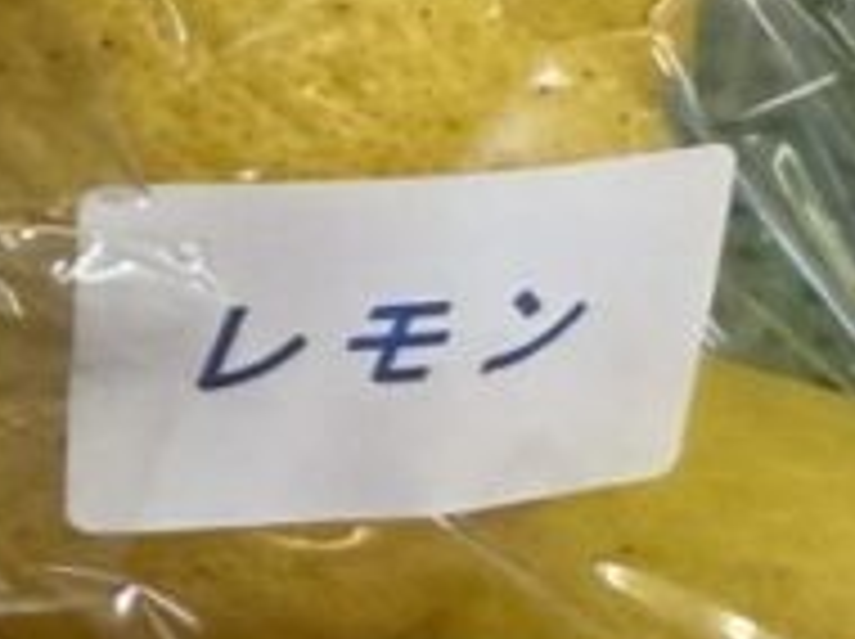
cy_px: 256
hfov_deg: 11.3
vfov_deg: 11.0
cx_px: -1415
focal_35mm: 135
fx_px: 3330
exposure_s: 1/120
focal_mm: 2.22
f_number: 2.2
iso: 250
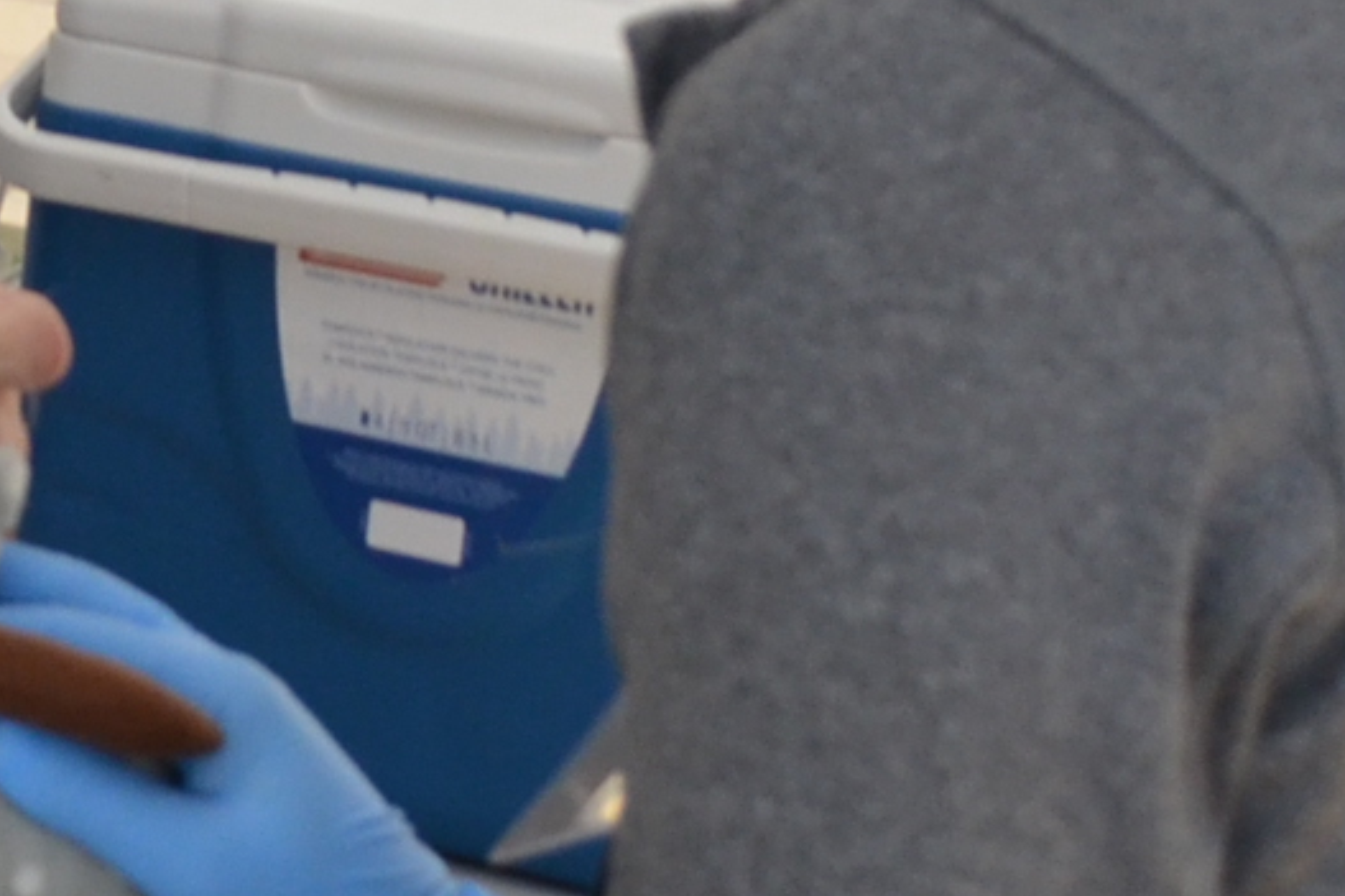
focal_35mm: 126
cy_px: 59
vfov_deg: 10.8
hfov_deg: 15.2
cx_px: -602
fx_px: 4706
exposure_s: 1/30
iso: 900
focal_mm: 18
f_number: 5
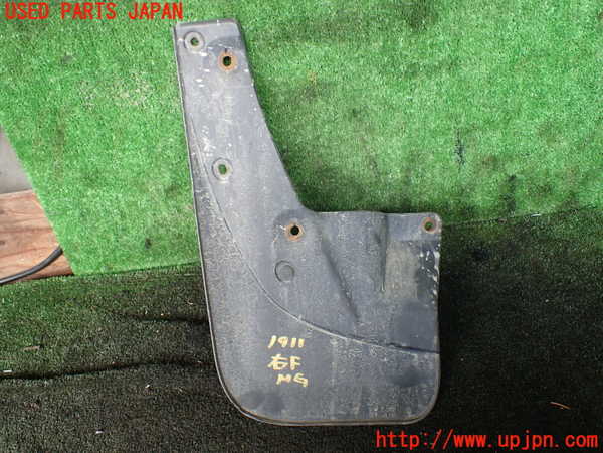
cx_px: 302
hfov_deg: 60.0
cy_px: 226
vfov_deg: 46.8
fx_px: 523
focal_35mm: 30
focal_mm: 5.4
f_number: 2.3
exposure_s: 1/125
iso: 125
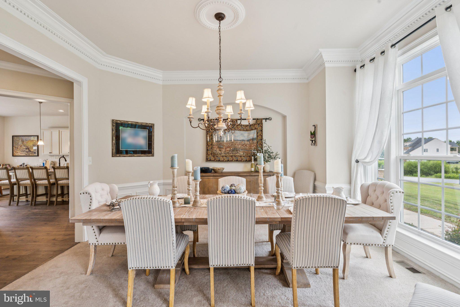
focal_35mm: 16
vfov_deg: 73.7
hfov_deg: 96.7
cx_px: 230
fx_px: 204
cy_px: 154
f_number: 10
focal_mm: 16
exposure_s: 1/13
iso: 250
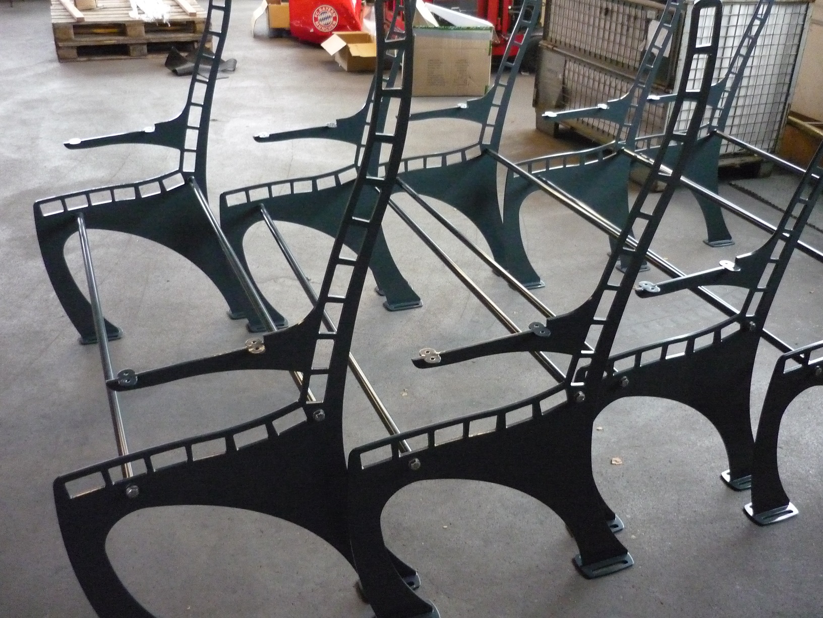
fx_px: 785
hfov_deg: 55.4
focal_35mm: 33
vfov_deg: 42.9
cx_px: 412
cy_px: 309
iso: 800
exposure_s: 1/25
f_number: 2.8
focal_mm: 5.5
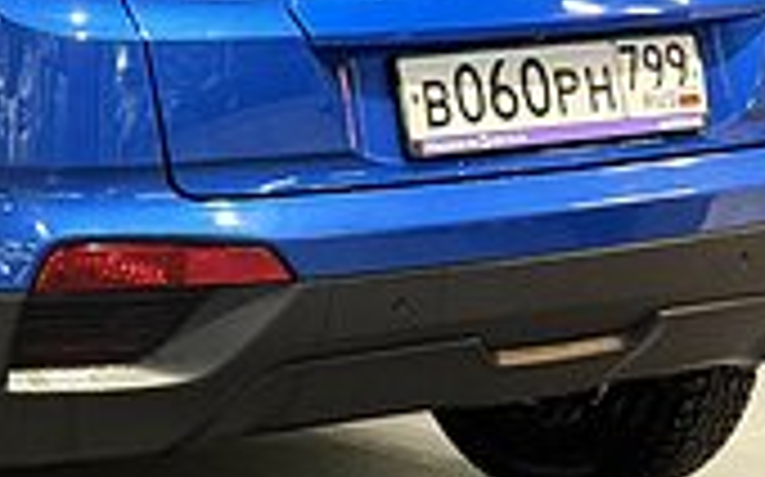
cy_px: -9
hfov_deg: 12.6
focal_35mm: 164
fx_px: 3417
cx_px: -36
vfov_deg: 7.9
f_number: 1.78
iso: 320
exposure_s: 1/33
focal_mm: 6.76
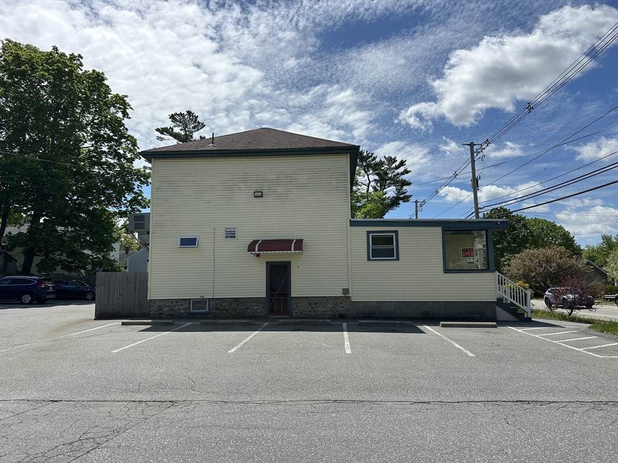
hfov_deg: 71.6
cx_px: 309
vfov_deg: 56.8
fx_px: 428
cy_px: 232
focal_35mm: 24
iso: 80
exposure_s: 1/7042
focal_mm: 6.86
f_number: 1.78
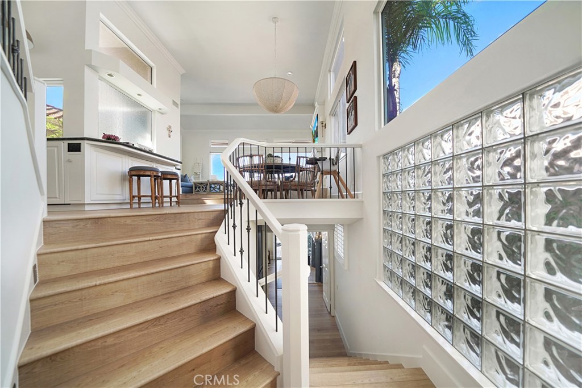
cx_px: 291
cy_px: 194
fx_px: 194
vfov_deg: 90.0
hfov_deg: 112.6
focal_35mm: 12
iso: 800
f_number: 4
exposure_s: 1/30
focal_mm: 12
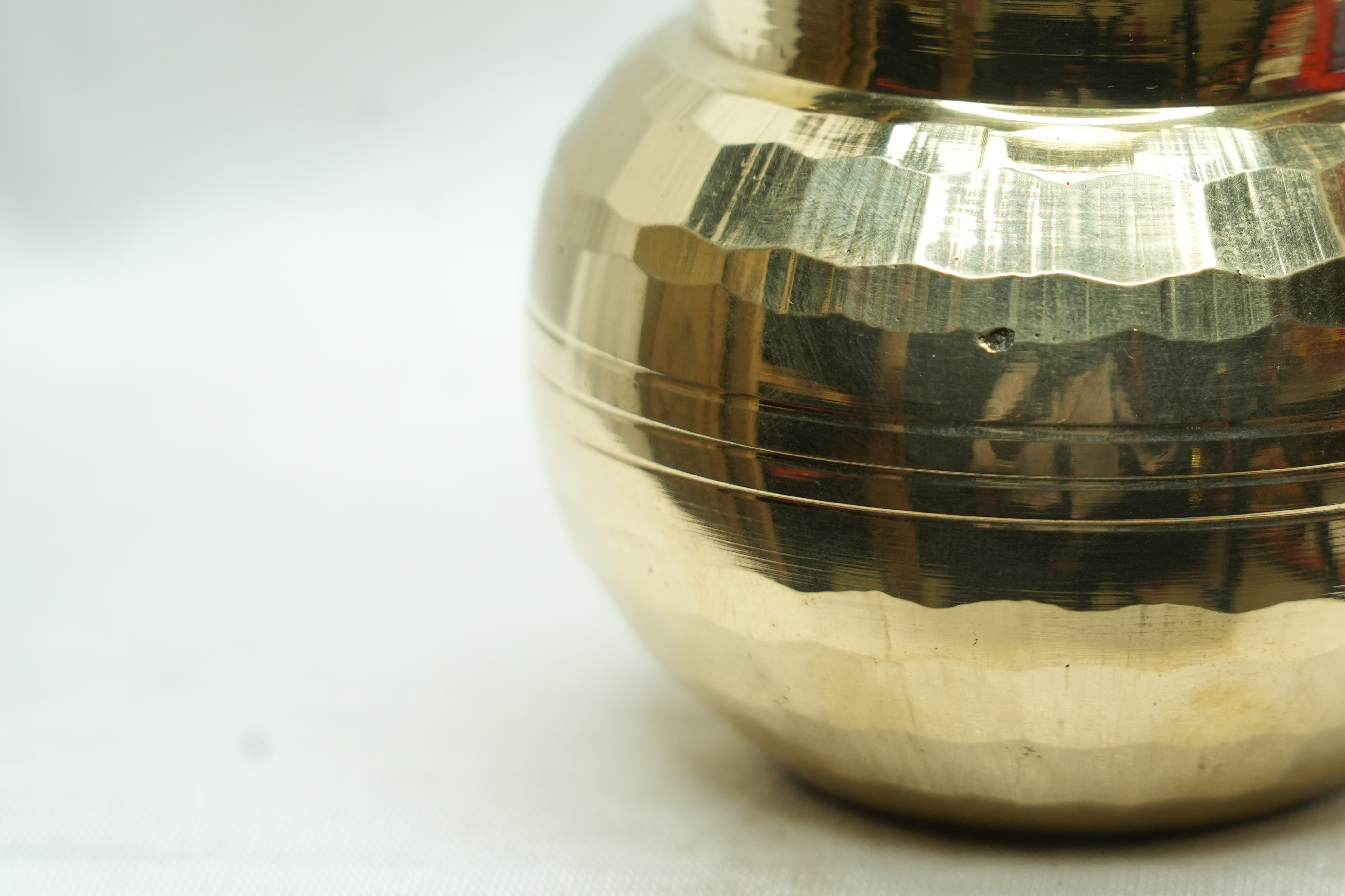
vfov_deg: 7.9
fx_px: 6500
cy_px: 261
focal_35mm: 174
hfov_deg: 11.8
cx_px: 1108
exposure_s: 1/80
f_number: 5.6
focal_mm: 105
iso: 400
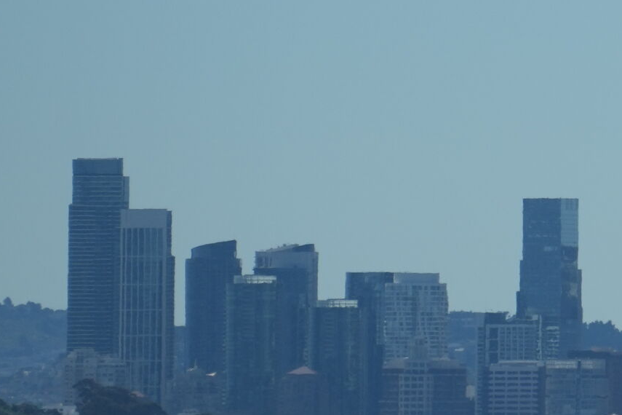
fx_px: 18952
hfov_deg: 1.9
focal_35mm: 1097
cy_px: 138
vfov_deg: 1.3
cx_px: 1085
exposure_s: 1/2000
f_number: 7.1
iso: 250
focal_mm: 217
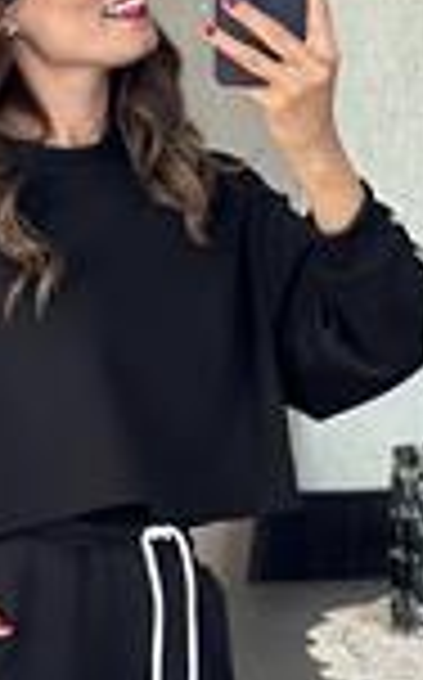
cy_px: 784
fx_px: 3163
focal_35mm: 171
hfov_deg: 7.6
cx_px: 81
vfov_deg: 12.0
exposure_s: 1/60
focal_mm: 6.86
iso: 320
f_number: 1.78
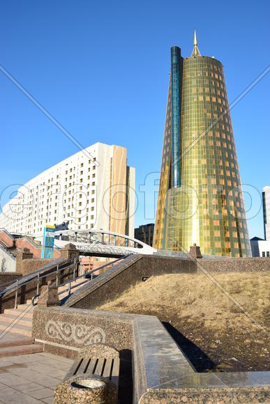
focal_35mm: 32
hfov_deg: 41.7
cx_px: 135
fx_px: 354
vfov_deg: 59.5
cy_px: 202
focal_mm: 21
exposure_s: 1/125
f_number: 9
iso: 100
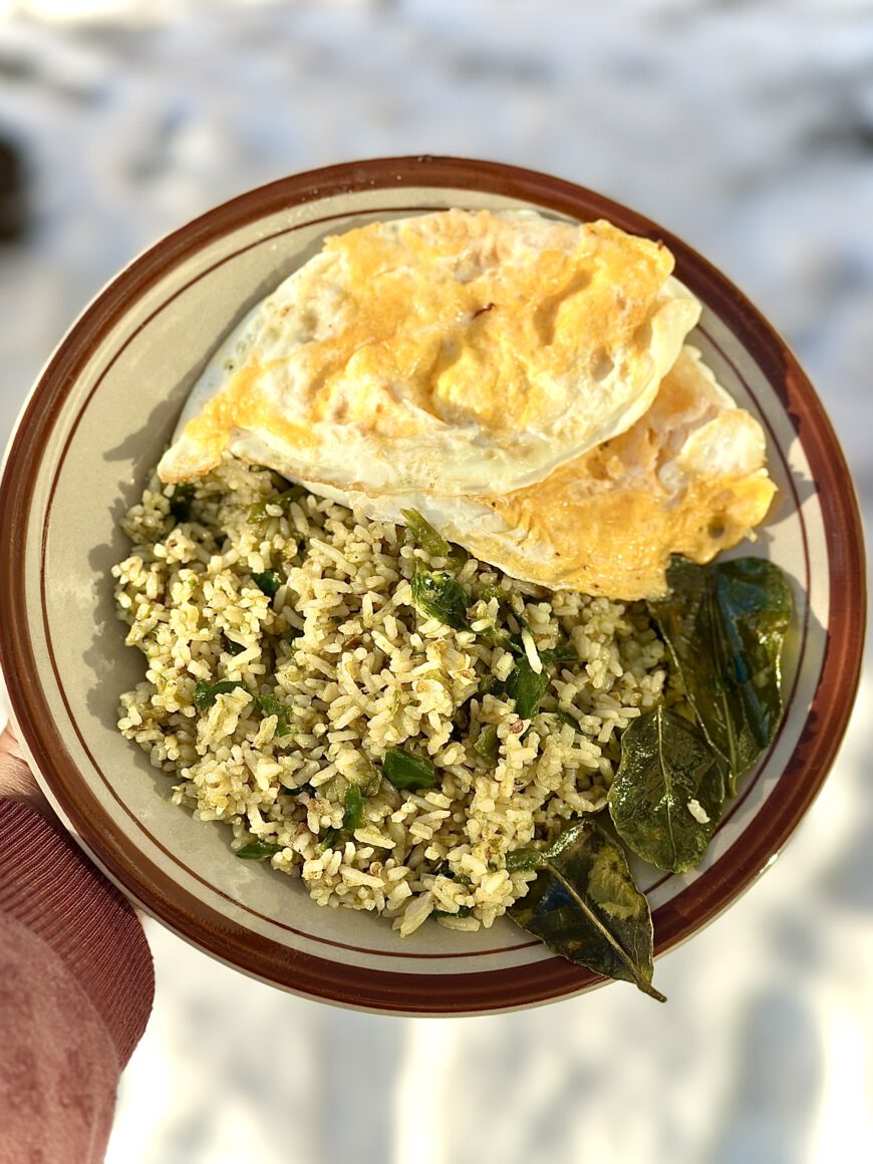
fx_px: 1614
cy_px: 582
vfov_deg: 39.7
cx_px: 436
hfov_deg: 30.3
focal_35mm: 48
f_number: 1.78
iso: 80
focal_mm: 6.86
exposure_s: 1/3367
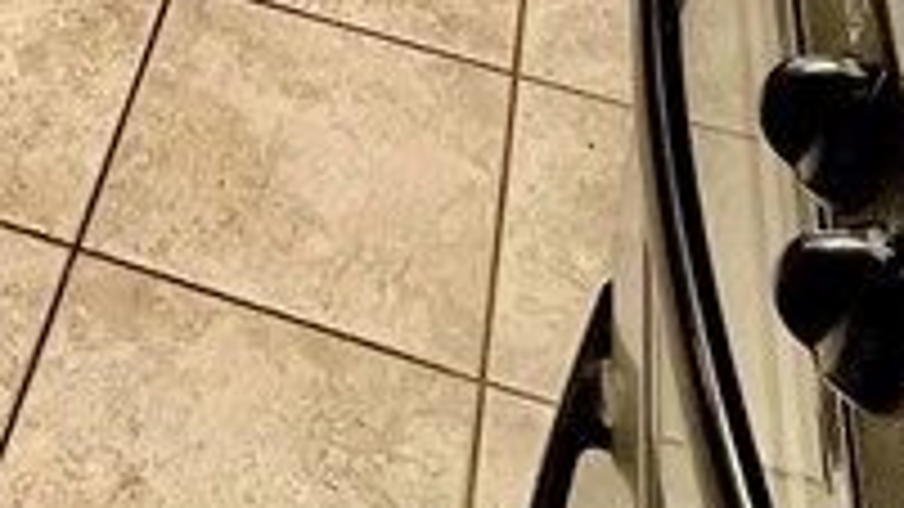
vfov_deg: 11.9
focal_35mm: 72
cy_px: -863
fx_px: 1726
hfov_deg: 28.1
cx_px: 72
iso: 160
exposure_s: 1/120
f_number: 1.8
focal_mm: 1.57
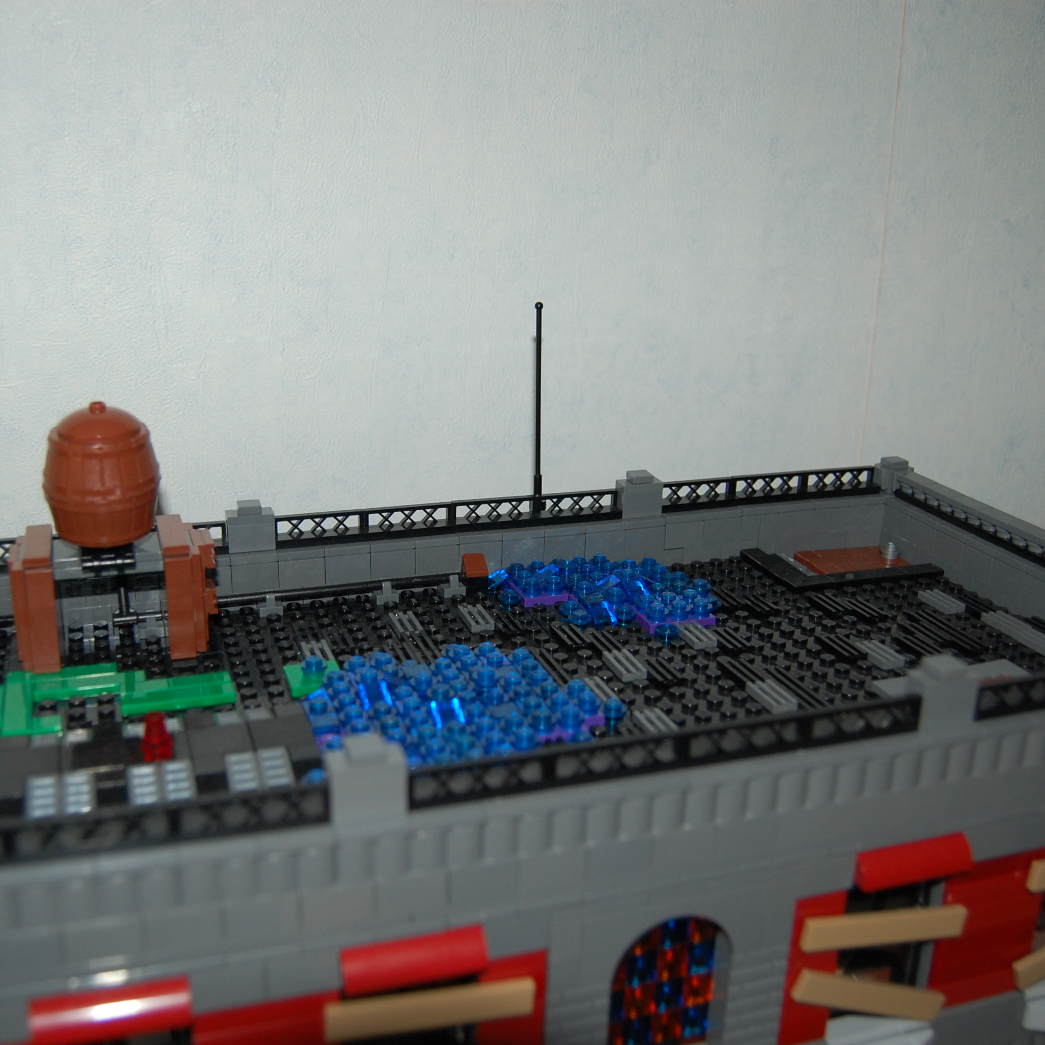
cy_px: 526
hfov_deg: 47.0
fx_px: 1195
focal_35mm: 35
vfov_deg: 47.2
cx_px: 430
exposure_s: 1/60
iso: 400
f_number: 3.5
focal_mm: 18
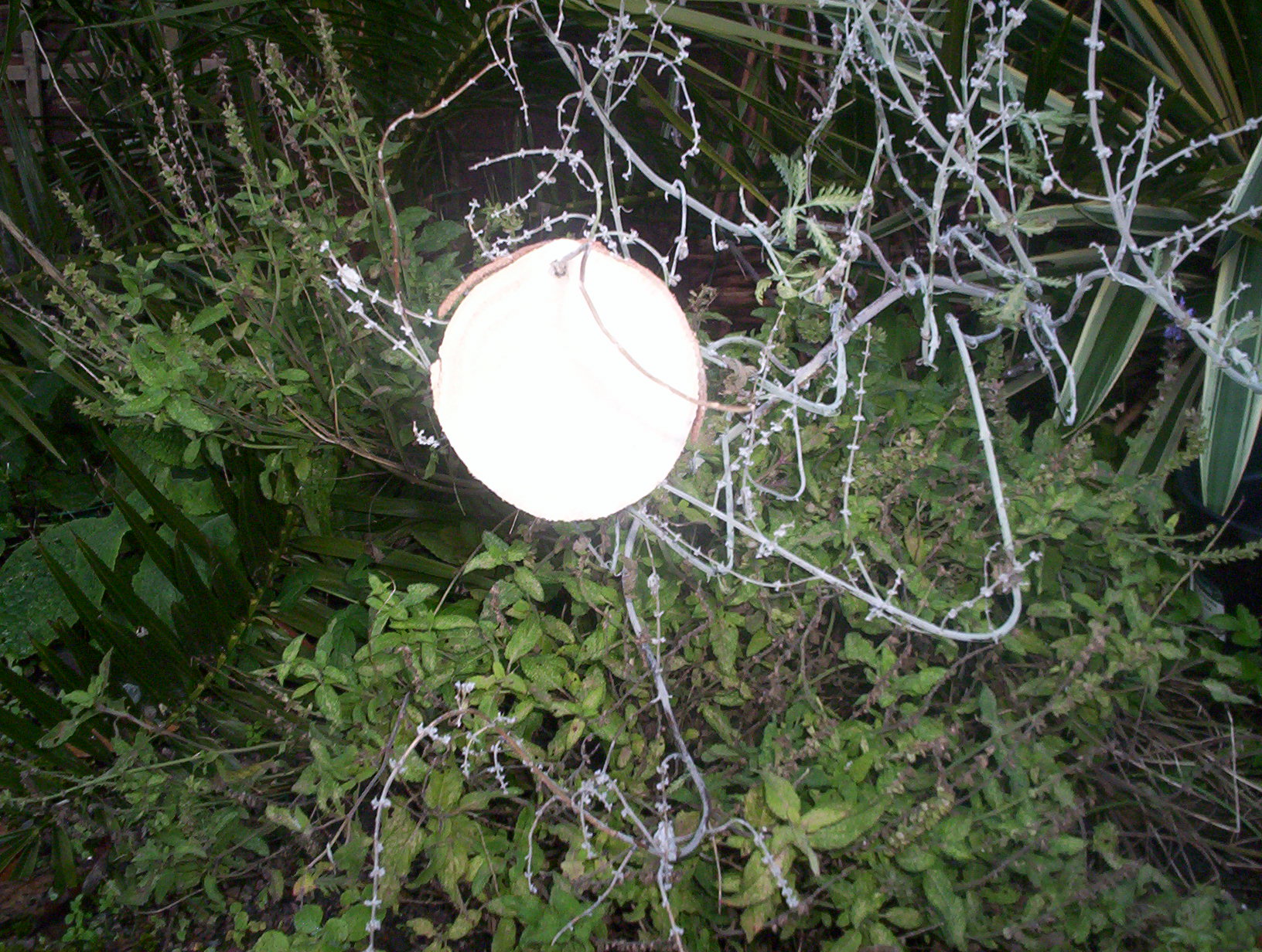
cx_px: 631
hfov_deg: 48.9
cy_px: 476
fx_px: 1389
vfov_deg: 37.9
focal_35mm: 38
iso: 140
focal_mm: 4.99
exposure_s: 1/60
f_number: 4.5
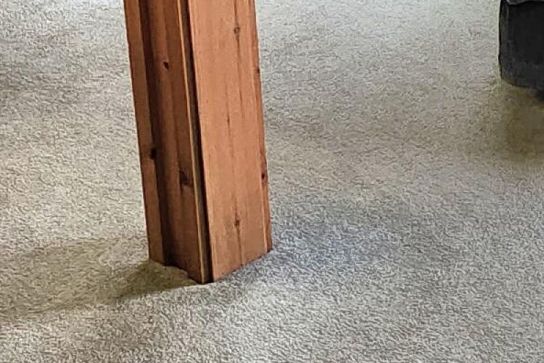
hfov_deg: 16.9
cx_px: 383
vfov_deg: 11.2
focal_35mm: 121
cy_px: 16
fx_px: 1828
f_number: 1.7
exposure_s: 1/24
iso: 125
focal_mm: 6.3
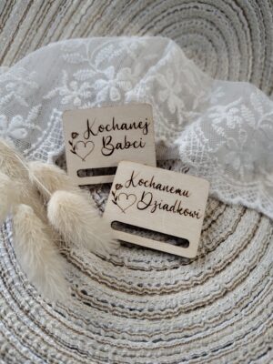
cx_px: 136
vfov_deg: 73.9
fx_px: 242
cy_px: 182
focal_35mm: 23
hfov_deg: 58.9
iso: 466
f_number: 1.8
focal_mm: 5.56
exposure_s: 1/50
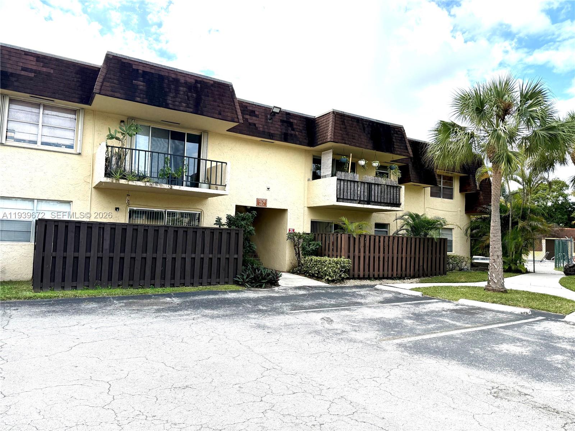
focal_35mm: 24
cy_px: 216
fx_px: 399
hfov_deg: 71.6
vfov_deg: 56.8
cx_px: 288
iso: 125
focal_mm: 6.76
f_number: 1.78
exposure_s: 1/4167
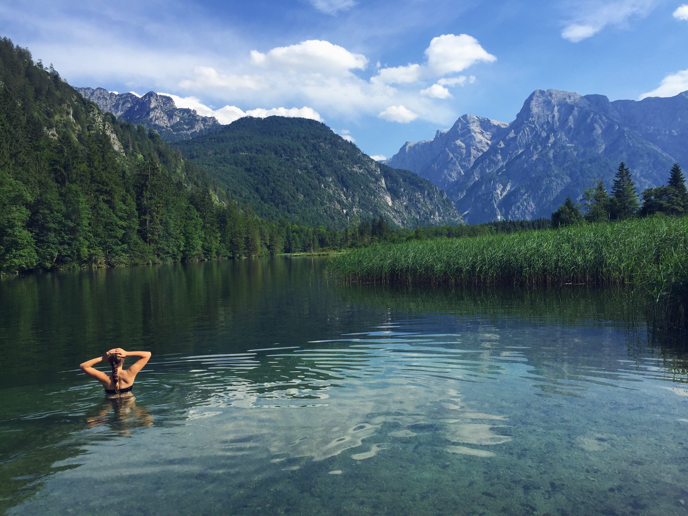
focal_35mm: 29
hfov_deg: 61.7
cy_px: 258
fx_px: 576
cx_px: 344
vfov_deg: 48.2
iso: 32
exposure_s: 1/1721
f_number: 2.2
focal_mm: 4.15
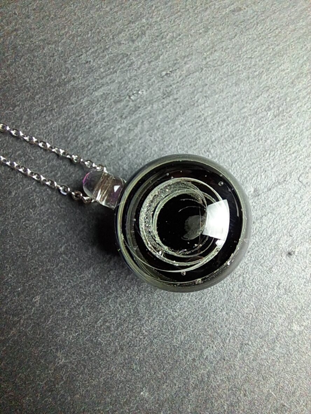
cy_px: 207
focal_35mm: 26
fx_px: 311
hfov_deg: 53.1
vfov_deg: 67.3
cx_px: 156
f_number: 2.4
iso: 125
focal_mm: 2.13
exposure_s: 1/33
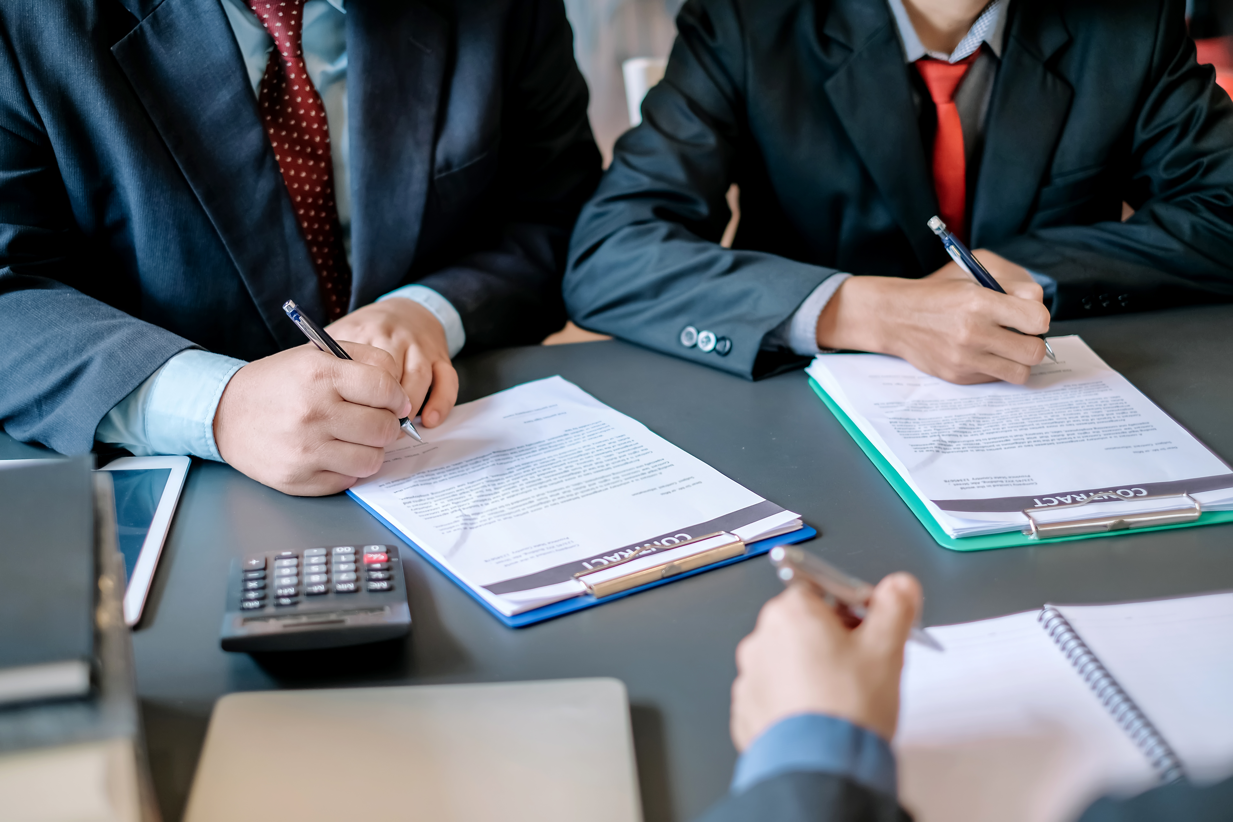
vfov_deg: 25.5
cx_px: 616
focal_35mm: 53
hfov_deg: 37.5
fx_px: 1815
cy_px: 411
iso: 200
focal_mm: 35
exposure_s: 1/180
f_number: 1.6
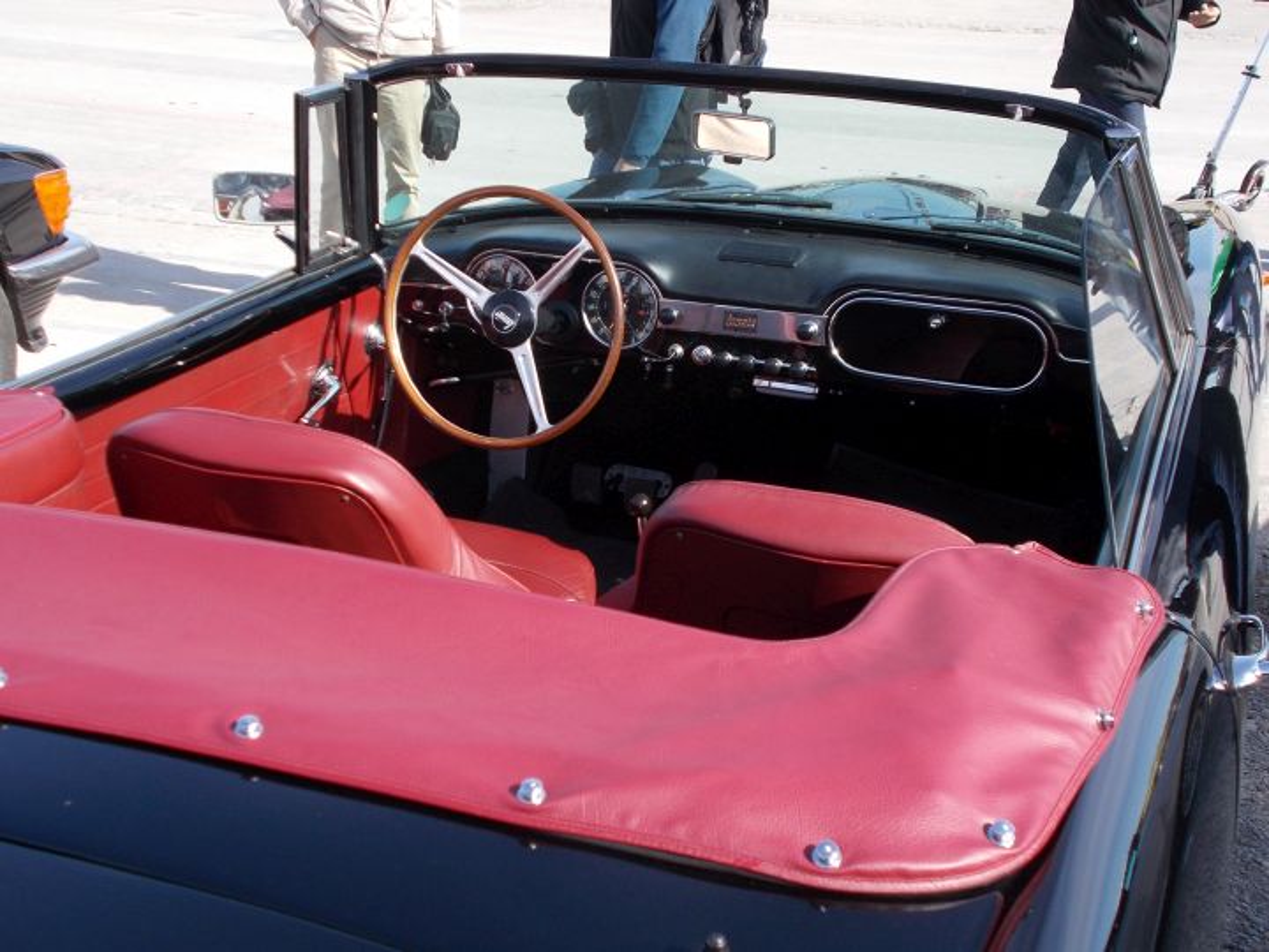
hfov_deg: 42.9
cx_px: 634
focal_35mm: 44
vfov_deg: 32.9
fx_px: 1613
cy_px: 476
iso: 80
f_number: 4.2
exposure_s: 1/250
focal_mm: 7.9
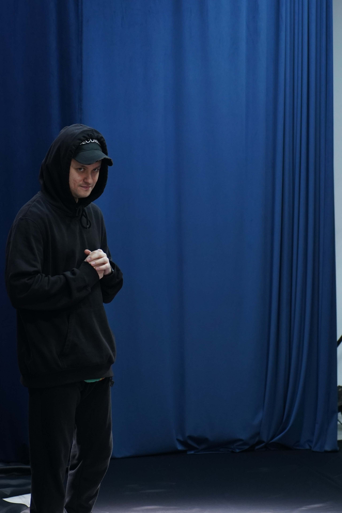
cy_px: 256
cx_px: 171
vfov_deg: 19.5
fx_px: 1496
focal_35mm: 105
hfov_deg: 13.0
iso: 2000
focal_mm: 70
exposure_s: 1/125
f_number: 4
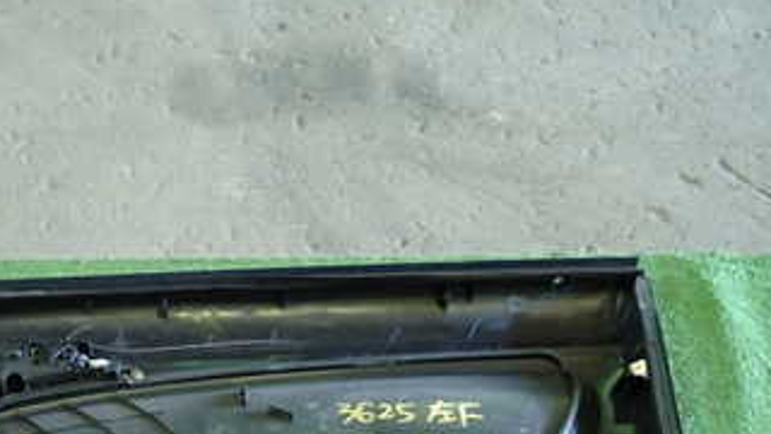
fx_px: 1043
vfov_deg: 21.8
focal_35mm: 51
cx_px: 164
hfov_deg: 39.1
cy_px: 514
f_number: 2
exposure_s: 1/30
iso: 400
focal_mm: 4.5
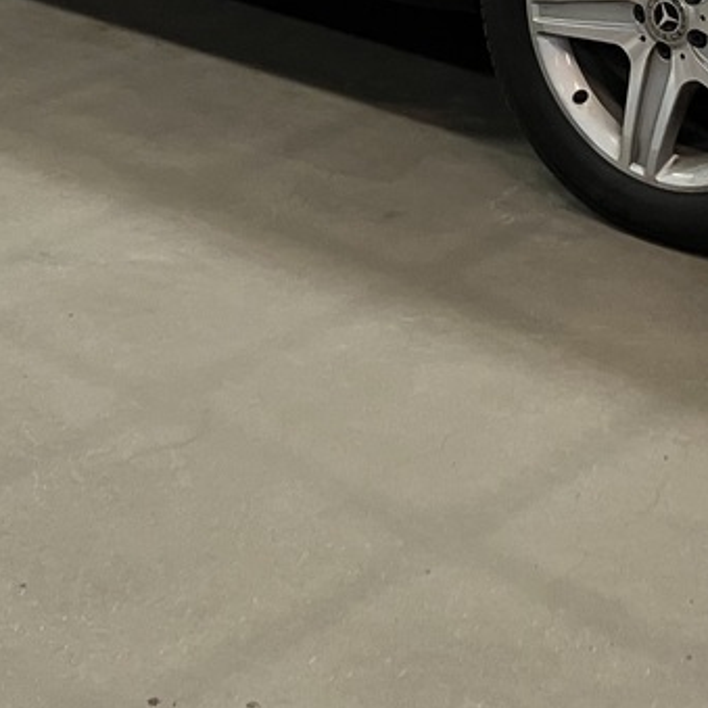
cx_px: 497
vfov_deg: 15.5
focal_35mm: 105
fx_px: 2430
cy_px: -282
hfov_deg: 16.5
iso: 64
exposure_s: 1/50
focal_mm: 3.99
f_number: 1.8
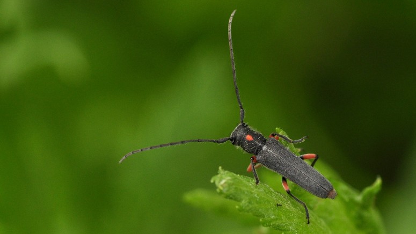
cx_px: 206
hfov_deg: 13.3
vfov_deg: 7.5
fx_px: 1787
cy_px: 122
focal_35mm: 162
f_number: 18
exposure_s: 1/320
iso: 400
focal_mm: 100
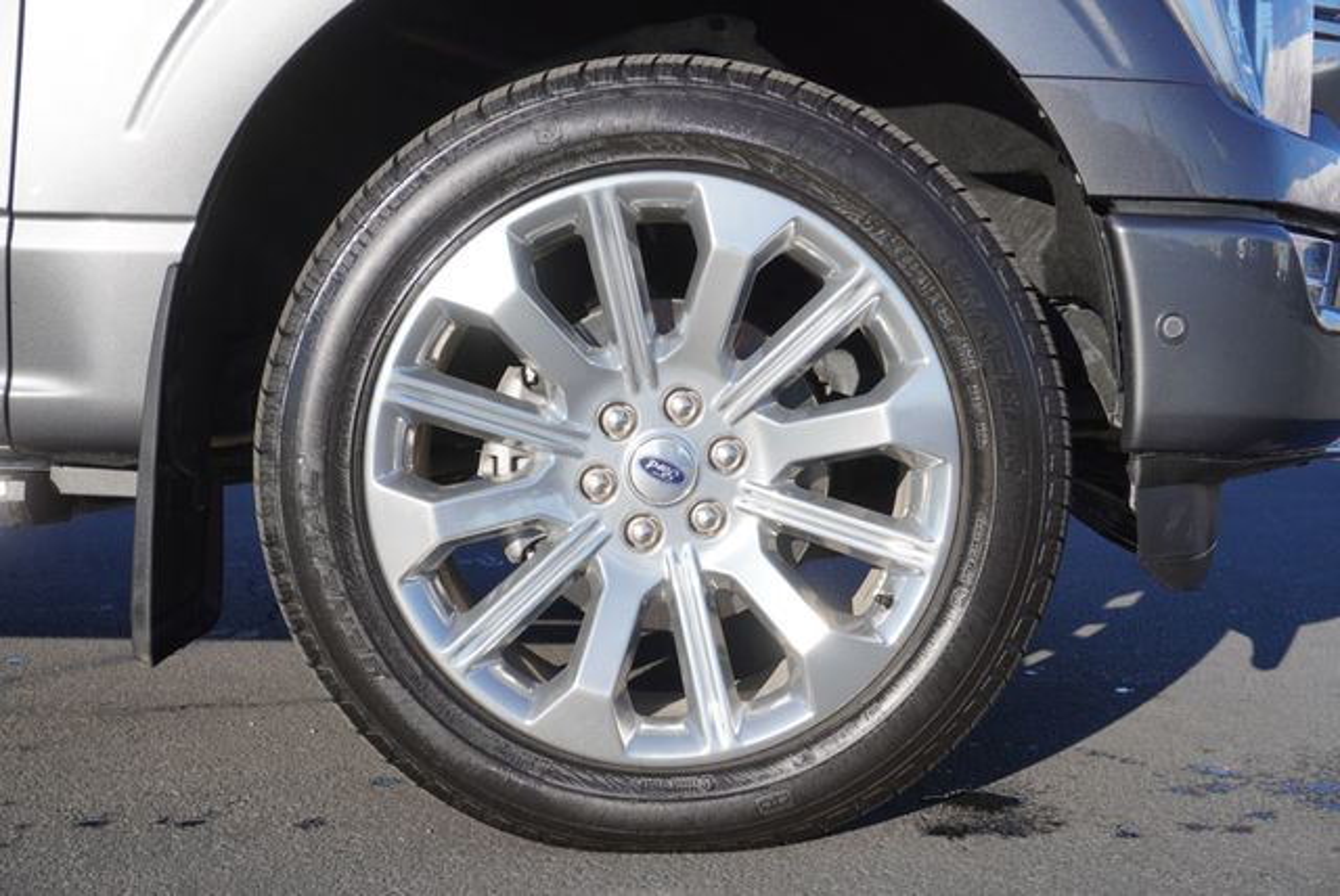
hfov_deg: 42.3
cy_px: 448
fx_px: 1732
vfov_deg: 29.0
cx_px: 670
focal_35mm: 46
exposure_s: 1/200
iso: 100
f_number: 8
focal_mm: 31
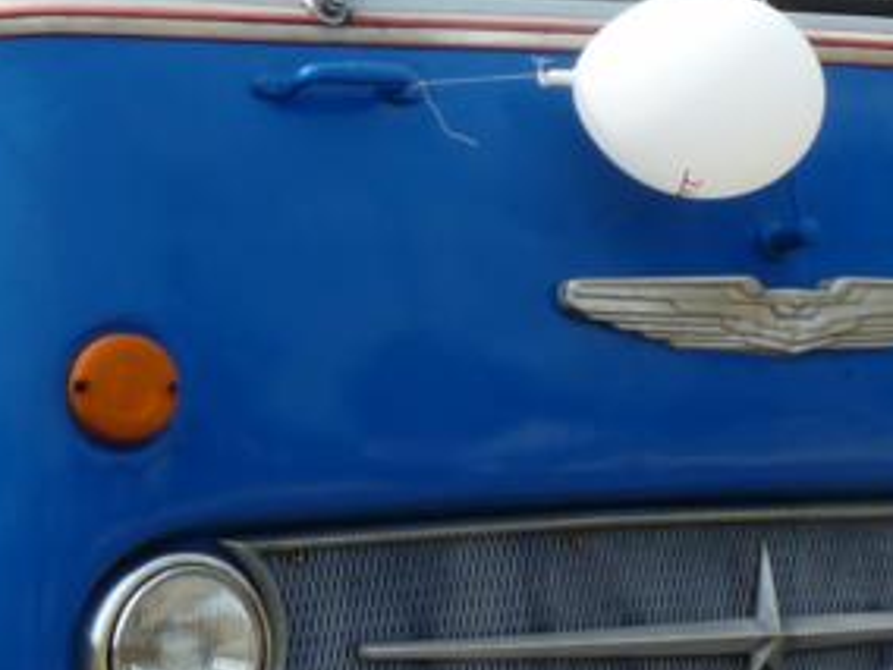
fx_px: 3379
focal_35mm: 131
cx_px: -110
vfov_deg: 11.3
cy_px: 236
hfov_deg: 14.7
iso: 80
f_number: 5
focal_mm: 5.4
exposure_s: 1/250
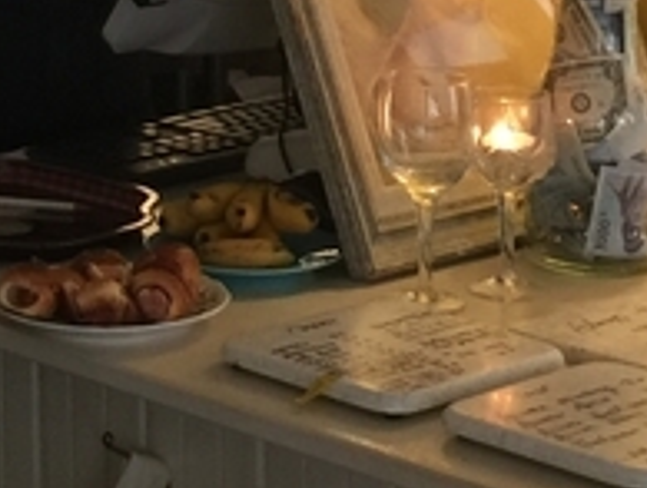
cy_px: -242
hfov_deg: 12.7
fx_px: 2846
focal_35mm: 152
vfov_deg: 9.5
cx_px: -106
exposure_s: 1/15
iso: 50
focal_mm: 4.15
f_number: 2.2
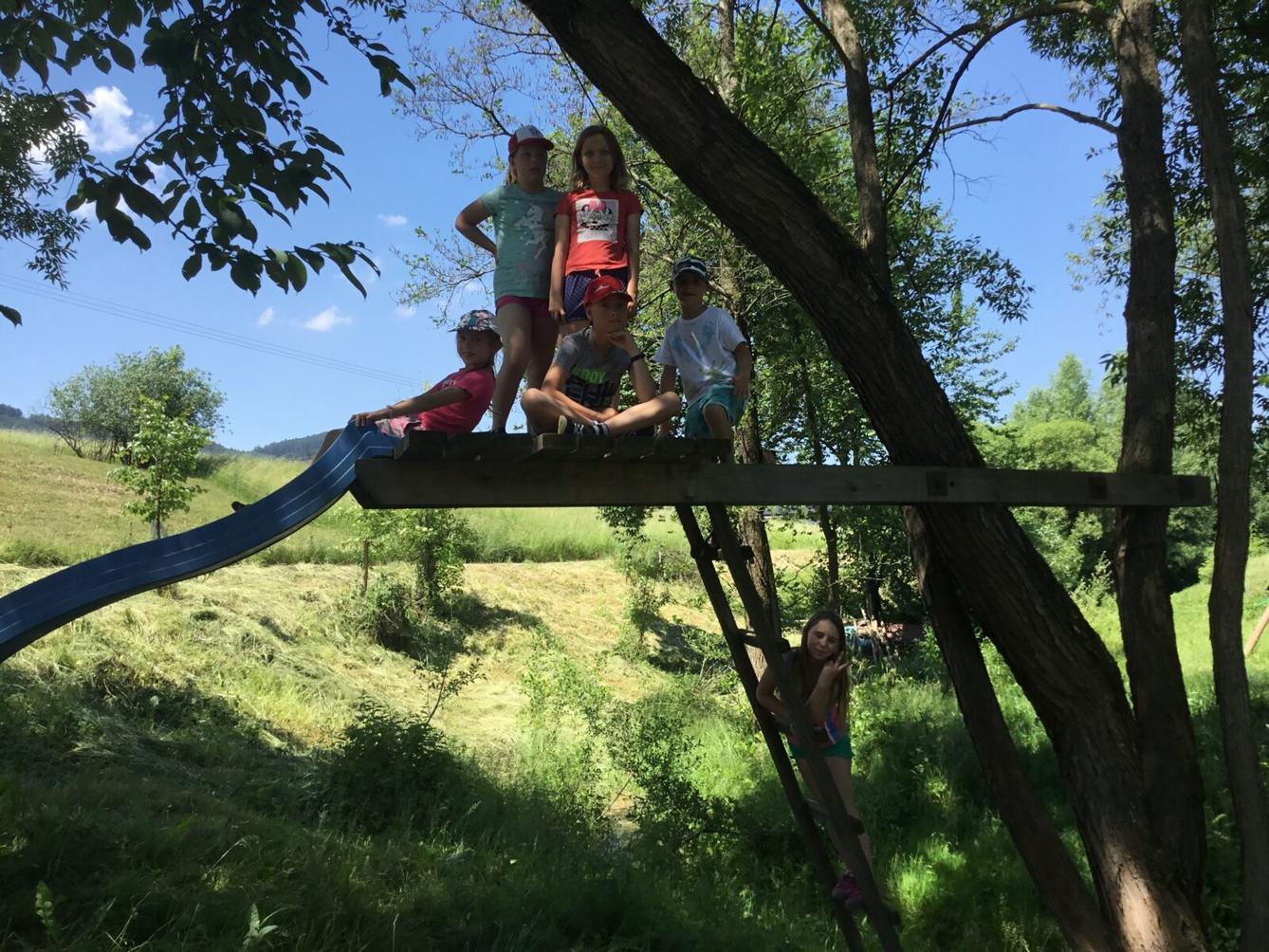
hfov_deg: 58.3
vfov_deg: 45.5
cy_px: 476
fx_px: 1137
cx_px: 634
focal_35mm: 31
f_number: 2.4
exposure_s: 1/721
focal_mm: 3.3
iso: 25
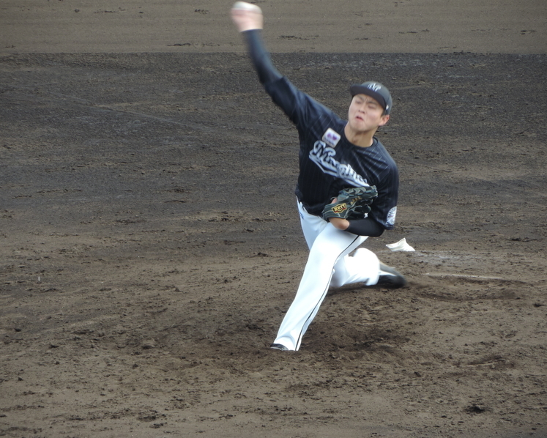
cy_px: 219
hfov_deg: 3.4
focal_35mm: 575
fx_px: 9311
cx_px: 267
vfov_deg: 2.7
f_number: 4.9
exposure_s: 1/250
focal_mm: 98.1
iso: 160
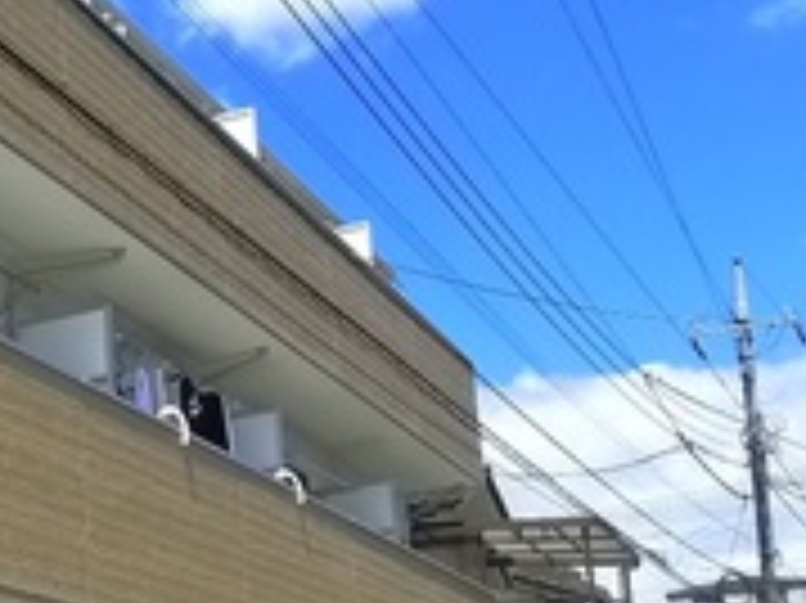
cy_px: 452
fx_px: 2187
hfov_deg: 19.6
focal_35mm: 94
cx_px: -162
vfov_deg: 15.6
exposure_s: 1/640
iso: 400
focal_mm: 5.1
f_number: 4
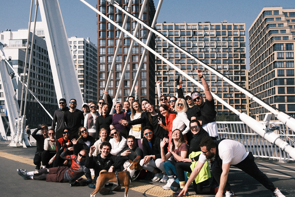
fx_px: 361
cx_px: 154
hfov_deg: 44.5
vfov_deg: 30.5
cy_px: 96
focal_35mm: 44
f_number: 4
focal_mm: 20.2
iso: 400
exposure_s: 1/4000
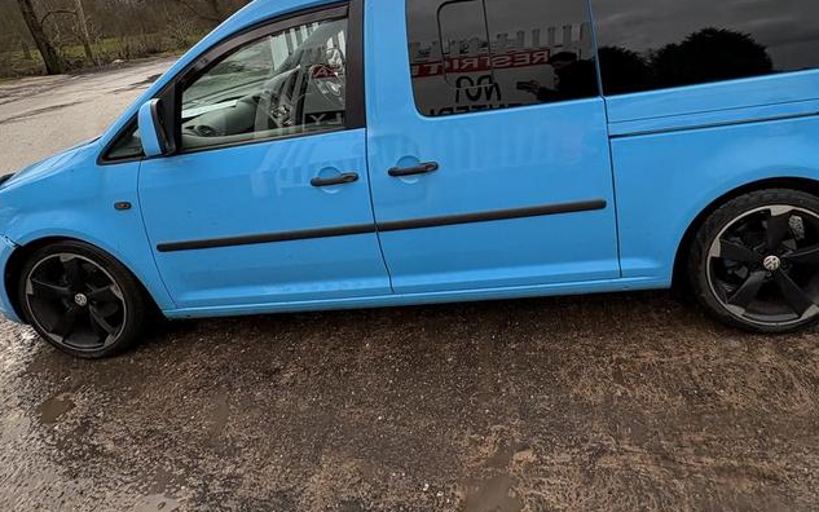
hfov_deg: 81.8
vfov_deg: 52.6
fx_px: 469
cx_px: 467
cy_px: 84
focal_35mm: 21
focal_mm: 2.22
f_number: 2.2
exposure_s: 1/354
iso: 64
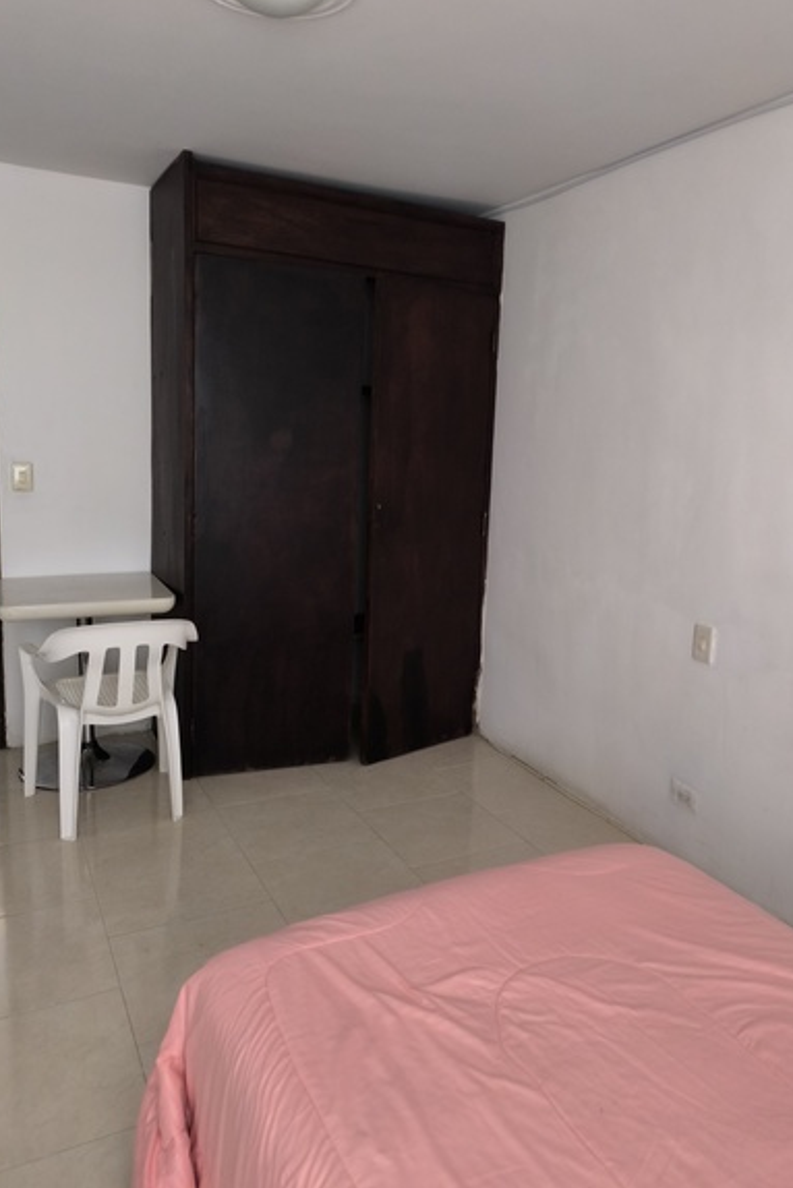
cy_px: 569
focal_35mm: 25
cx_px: 441
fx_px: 825
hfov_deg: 51.2
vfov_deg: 71.5
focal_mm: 6.14
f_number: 1.65
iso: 4000
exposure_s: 1/24
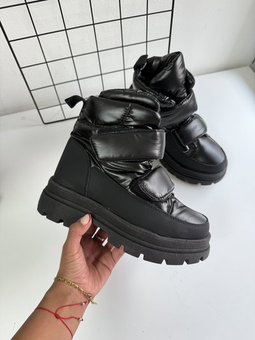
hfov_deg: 56.8
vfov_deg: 71.6
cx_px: 128
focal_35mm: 24
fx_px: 236
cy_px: 170
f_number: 1.78
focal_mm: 6.76
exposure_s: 1/121
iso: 125
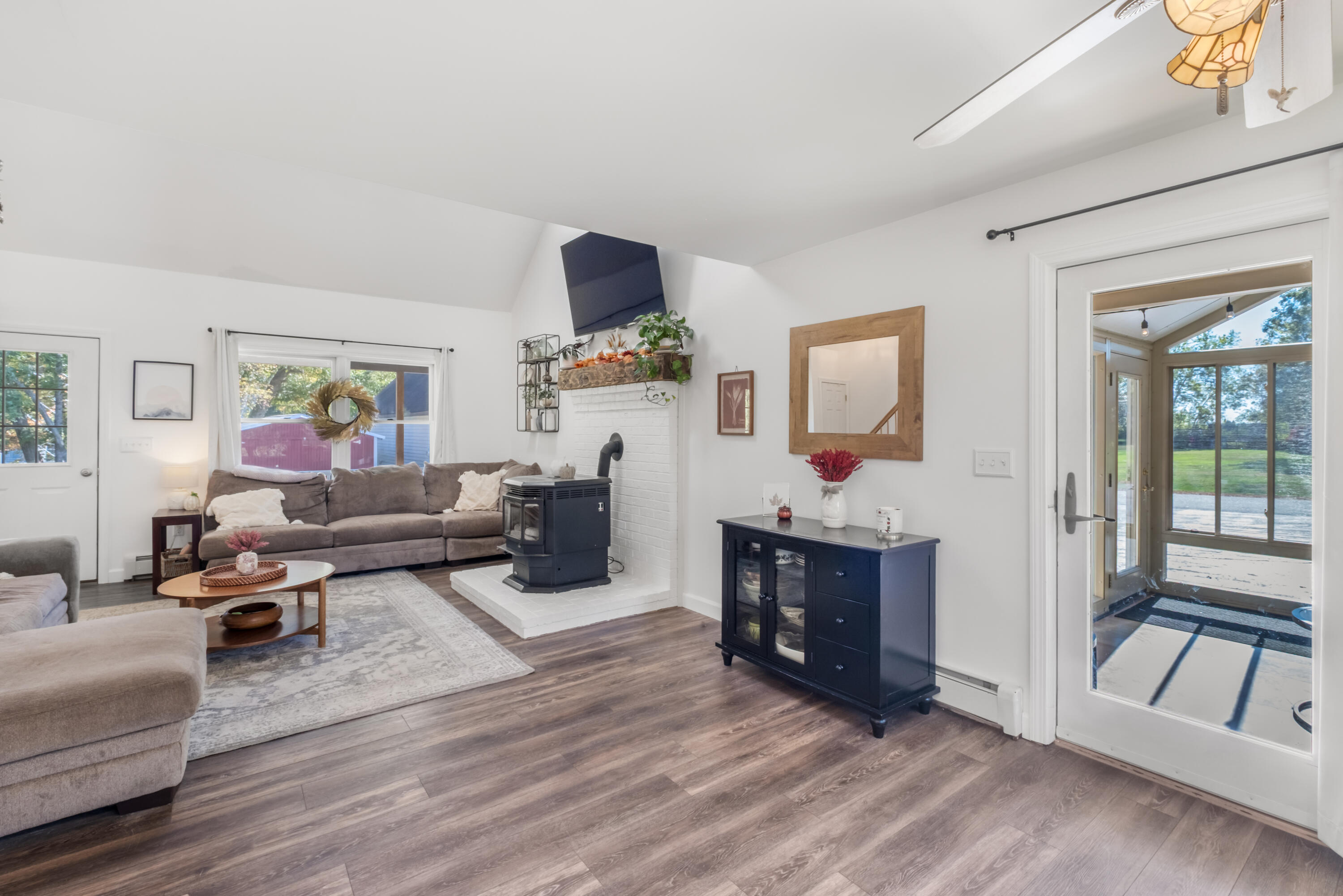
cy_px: 448
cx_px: 672
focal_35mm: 15
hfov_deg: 100.4
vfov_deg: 77.3
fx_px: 560
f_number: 8
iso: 400
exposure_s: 1/80
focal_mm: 10
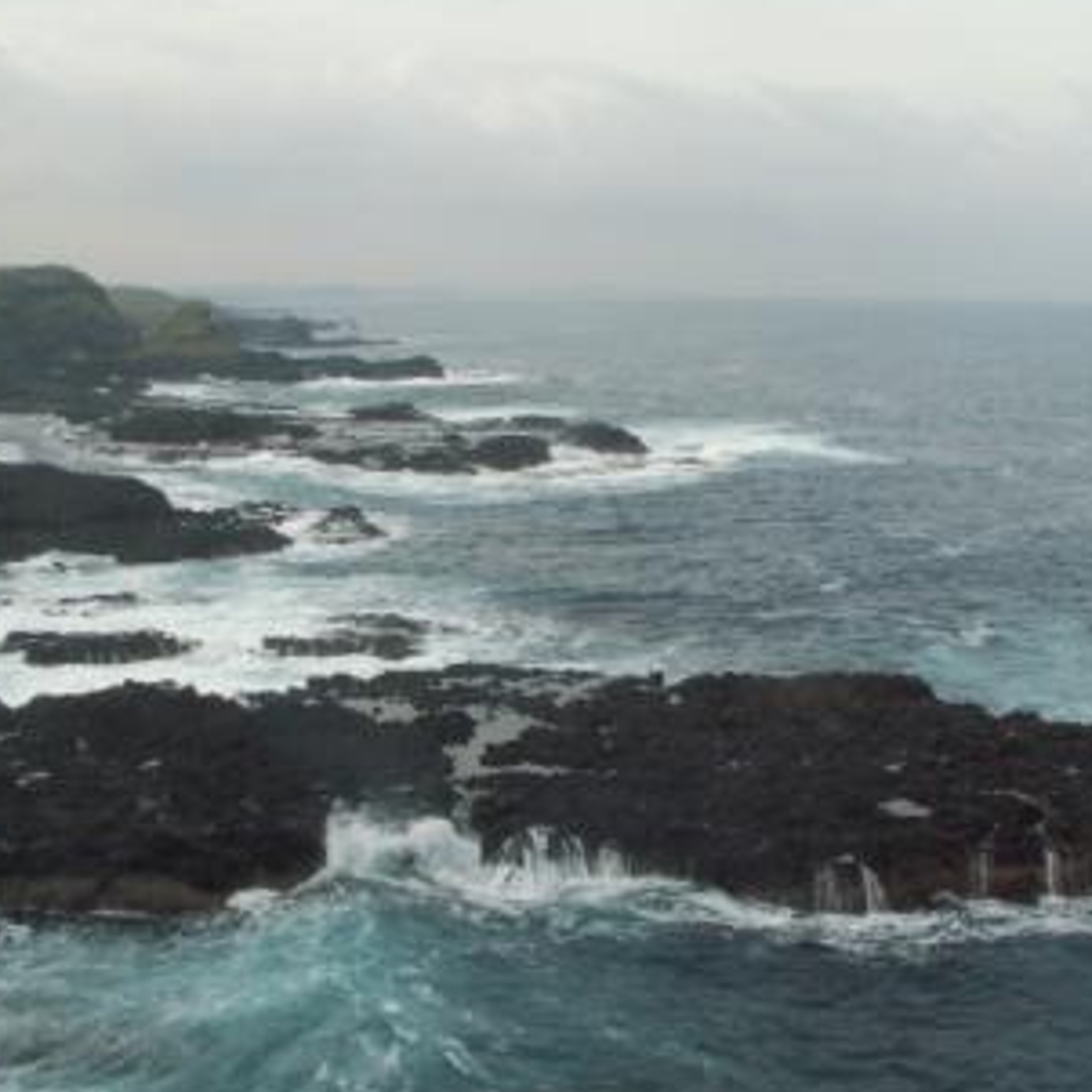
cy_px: 562
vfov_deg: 36.8
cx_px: 530
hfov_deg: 36.8
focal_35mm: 46
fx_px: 1642
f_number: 8
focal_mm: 5.86
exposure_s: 1/160
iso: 100
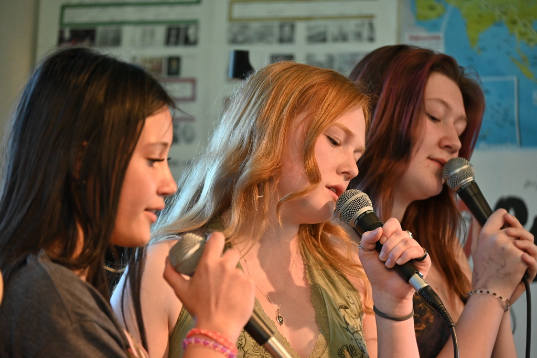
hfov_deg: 10.5
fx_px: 2909
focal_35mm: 195
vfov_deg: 7.0
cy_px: 179
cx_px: 268
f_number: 5.3
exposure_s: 1/50
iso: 1600
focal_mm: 130
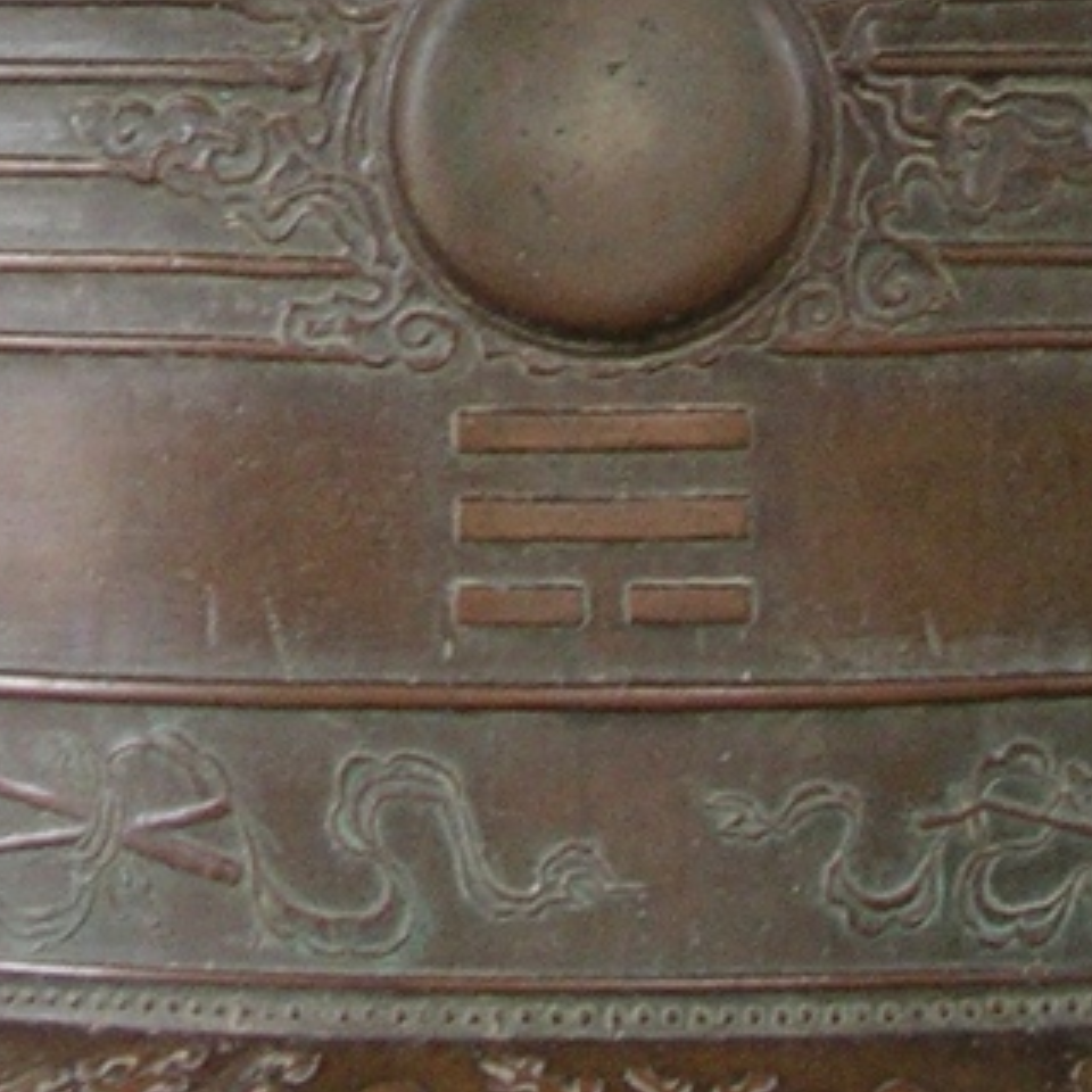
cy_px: -956
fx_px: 8209
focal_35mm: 230
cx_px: 628
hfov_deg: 7.6
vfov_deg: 7.4
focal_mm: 10.9
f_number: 3.2
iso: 200
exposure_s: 1/20
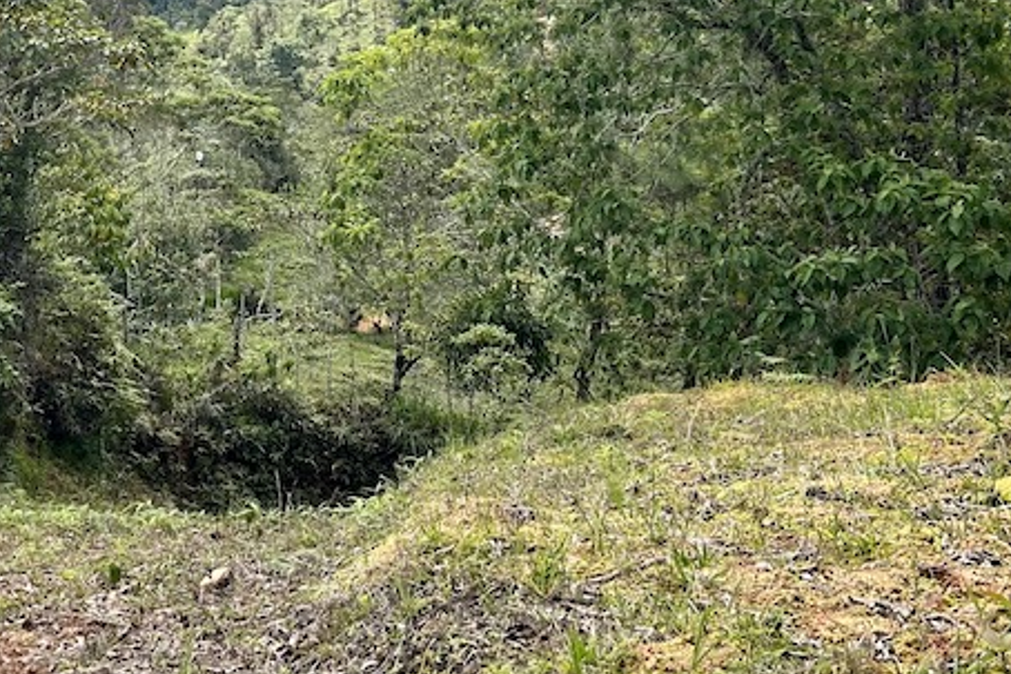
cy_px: 105
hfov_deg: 32.1
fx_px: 1714
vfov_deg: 21.9
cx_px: 225
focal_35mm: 61
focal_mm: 5.7
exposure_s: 1/3077
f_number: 1.5
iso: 50
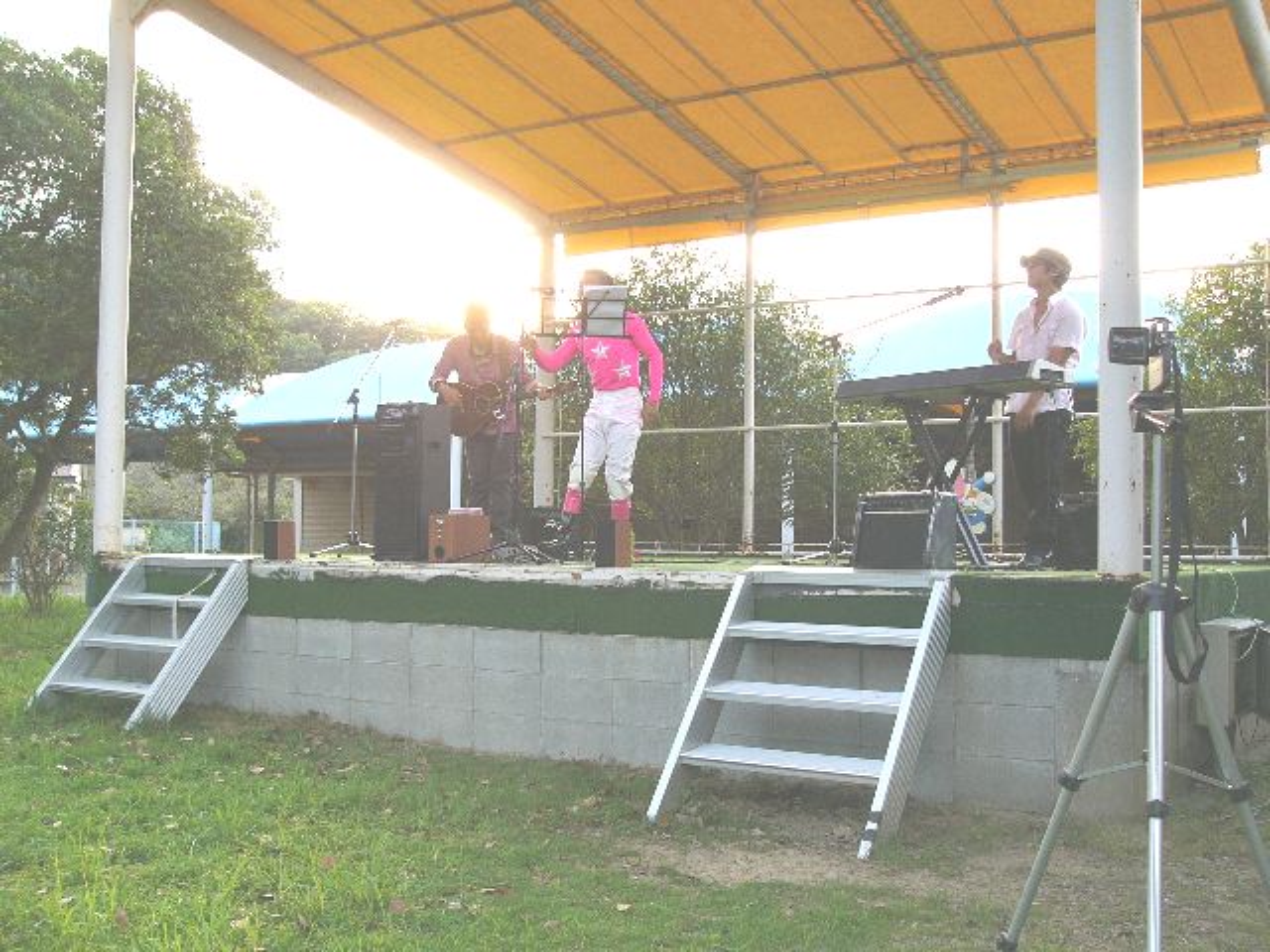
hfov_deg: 46.8
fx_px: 1468
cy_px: 476
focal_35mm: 40
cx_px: 635
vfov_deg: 36.0
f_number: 3.3
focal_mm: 6.6
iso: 50
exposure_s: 1/125
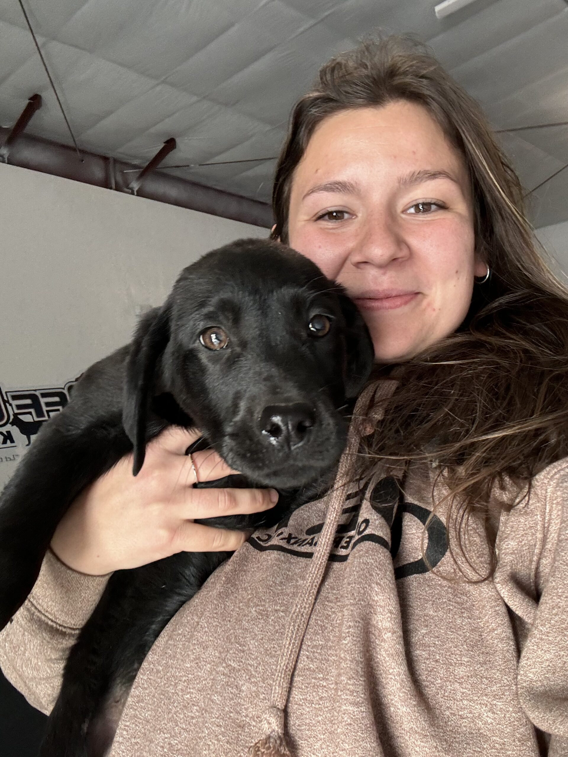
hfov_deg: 46.8
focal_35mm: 30
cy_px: 378
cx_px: 284
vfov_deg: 60.0
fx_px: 656
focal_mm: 2.69
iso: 80
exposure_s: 1/71
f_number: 1.9
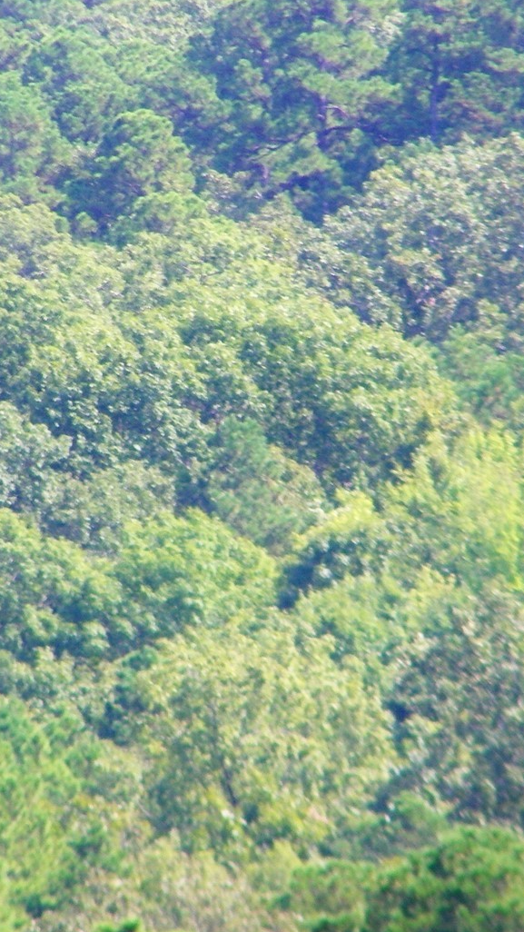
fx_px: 21148
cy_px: 461
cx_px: 203
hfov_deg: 1.4
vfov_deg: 2.5
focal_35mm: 856
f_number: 5.4
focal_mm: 75
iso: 80
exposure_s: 1/160
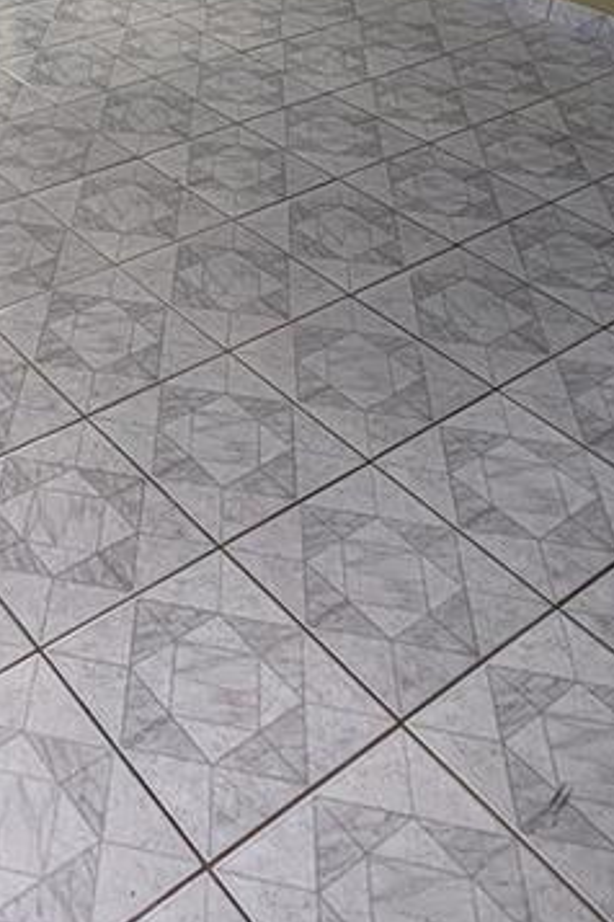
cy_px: 23
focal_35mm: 42
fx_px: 1074
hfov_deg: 29.5
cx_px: -19
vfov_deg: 41.1
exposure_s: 1/169
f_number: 1.7
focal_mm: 2.02
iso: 55
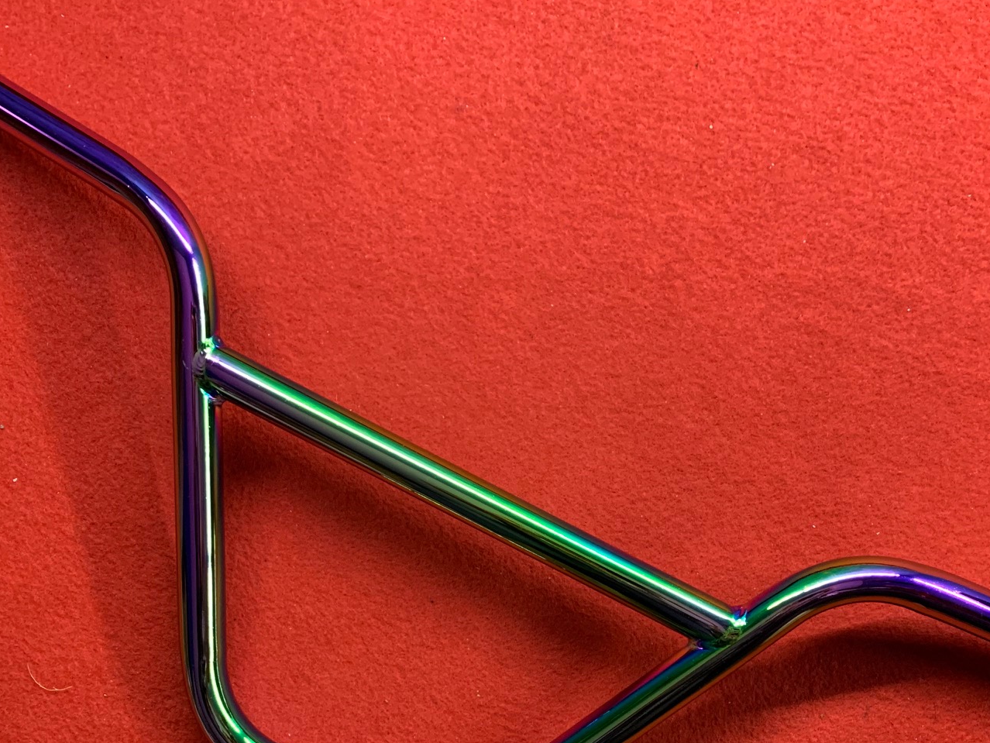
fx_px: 1173
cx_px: 541
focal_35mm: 41
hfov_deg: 45.7
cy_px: 506
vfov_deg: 34.8
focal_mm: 4.25
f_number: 1.8
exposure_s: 1/54
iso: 400
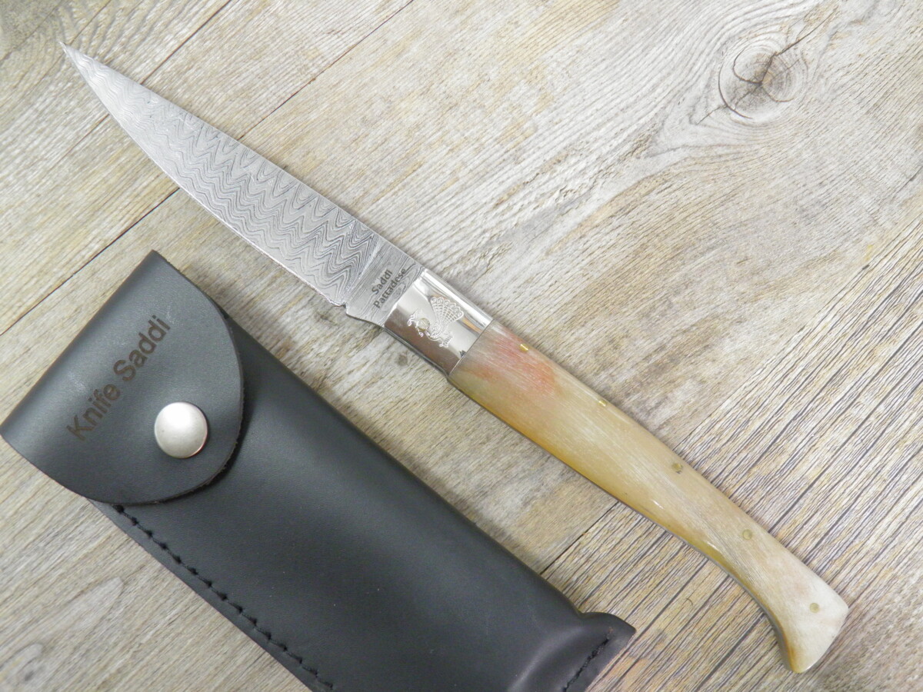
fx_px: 1173
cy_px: 346
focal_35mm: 44
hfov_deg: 42.9
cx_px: 462
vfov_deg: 32.9
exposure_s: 1/13
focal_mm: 7.9
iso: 200
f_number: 3.3
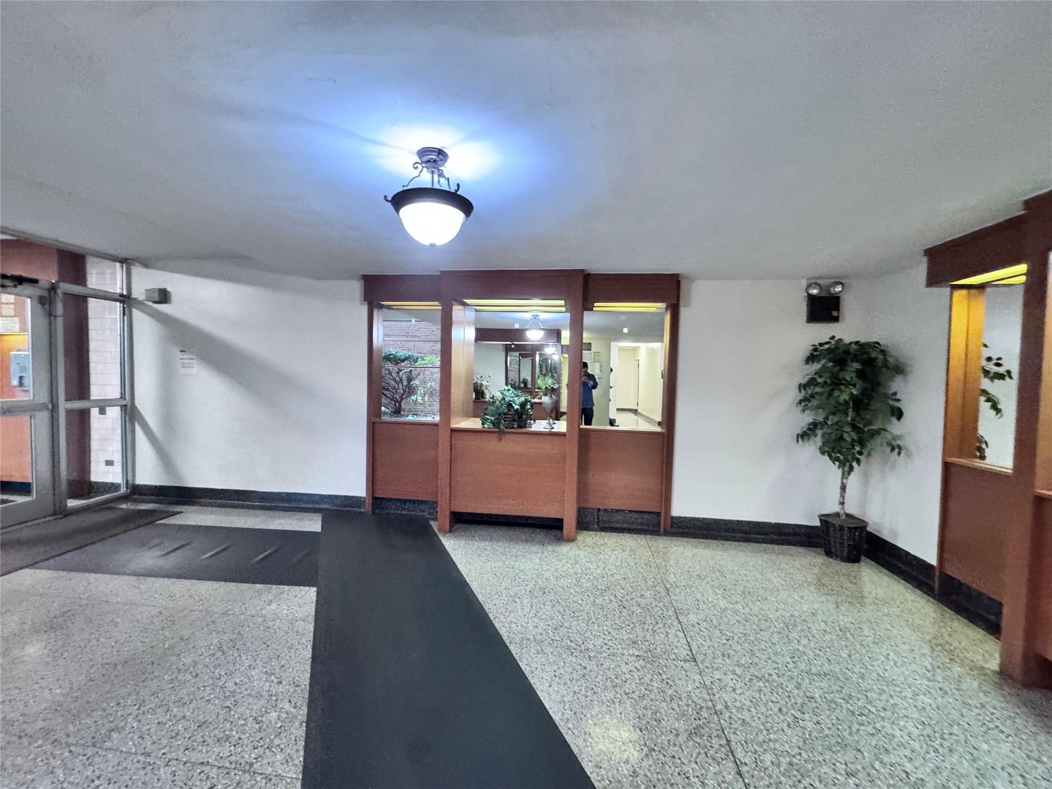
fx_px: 425
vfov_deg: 85.7
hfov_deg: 102.1
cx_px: 526
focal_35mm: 14
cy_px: 394
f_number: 2.2
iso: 1000
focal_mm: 2.22
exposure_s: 1/60
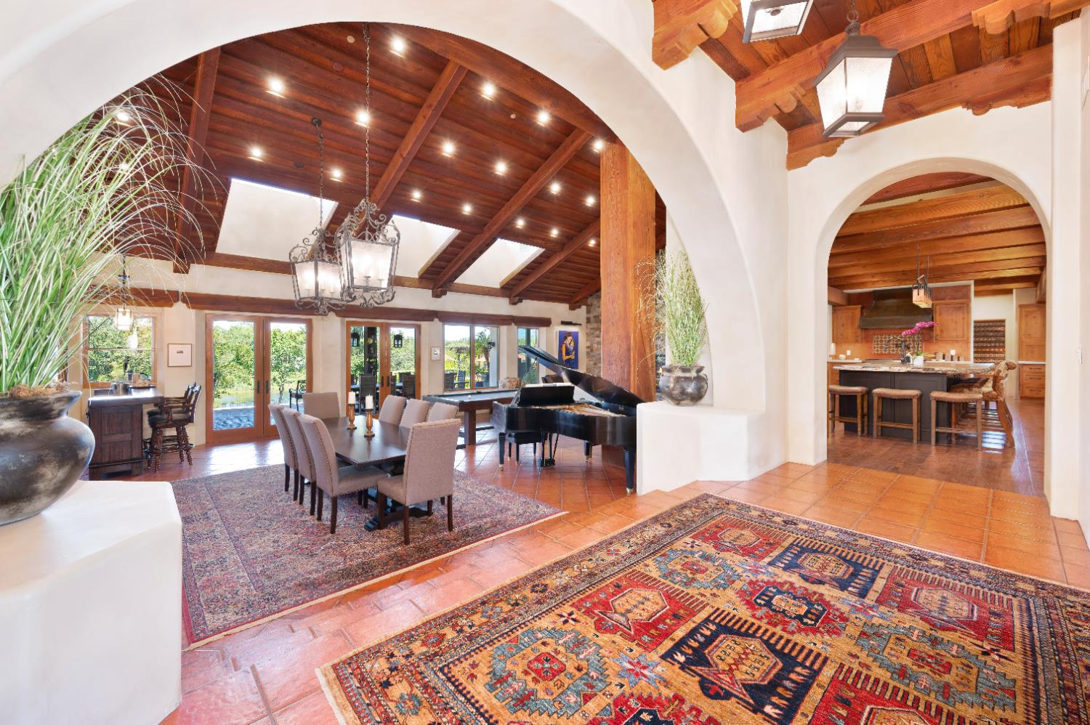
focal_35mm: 14
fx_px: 424
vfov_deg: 81.1
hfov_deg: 104.3
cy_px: 362
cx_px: 545
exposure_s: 1/160
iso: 500
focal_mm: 14
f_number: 6.3
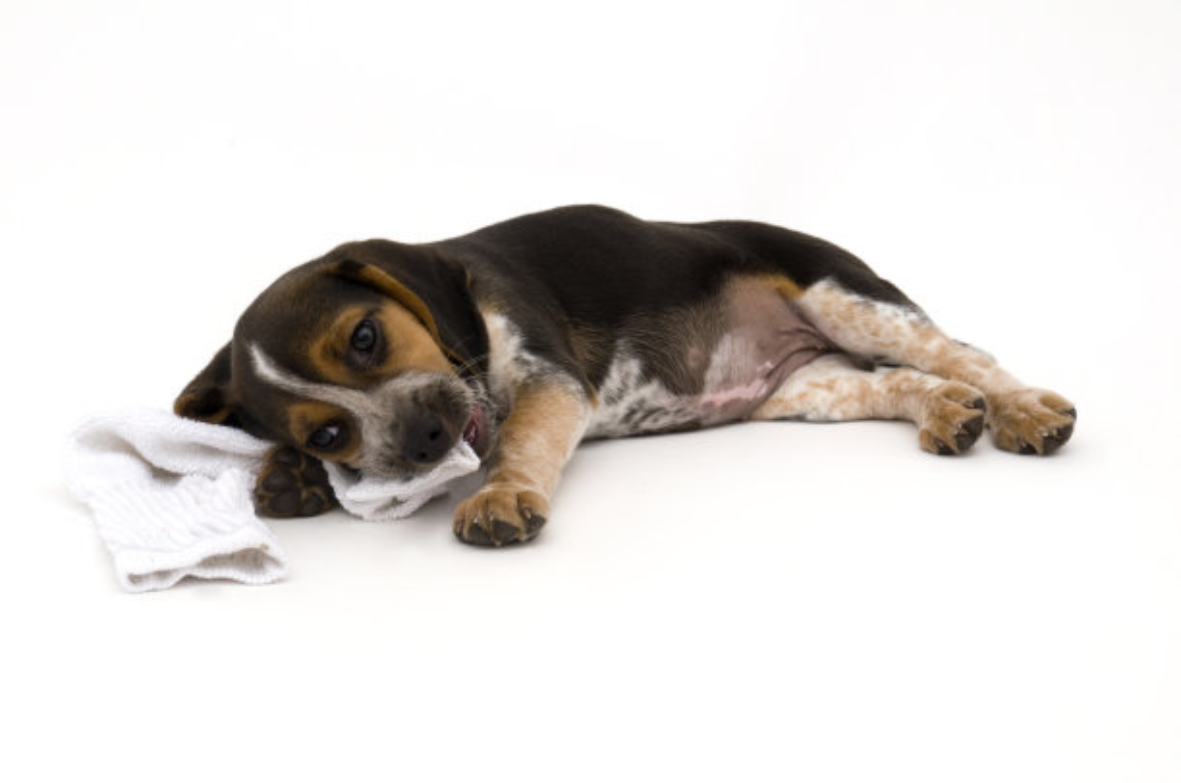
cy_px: 392
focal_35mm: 99
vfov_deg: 13.8
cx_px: 590
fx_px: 3243
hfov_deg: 20.6
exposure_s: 1/200
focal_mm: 66
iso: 200
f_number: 14
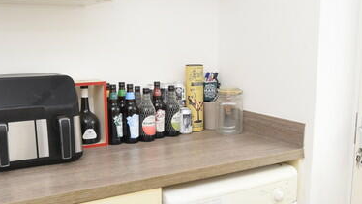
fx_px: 413
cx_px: 189
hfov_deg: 47.3
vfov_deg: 27.7
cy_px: 124
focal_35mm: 43
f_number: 4.5
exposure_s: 1/80
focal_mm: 10
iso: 800
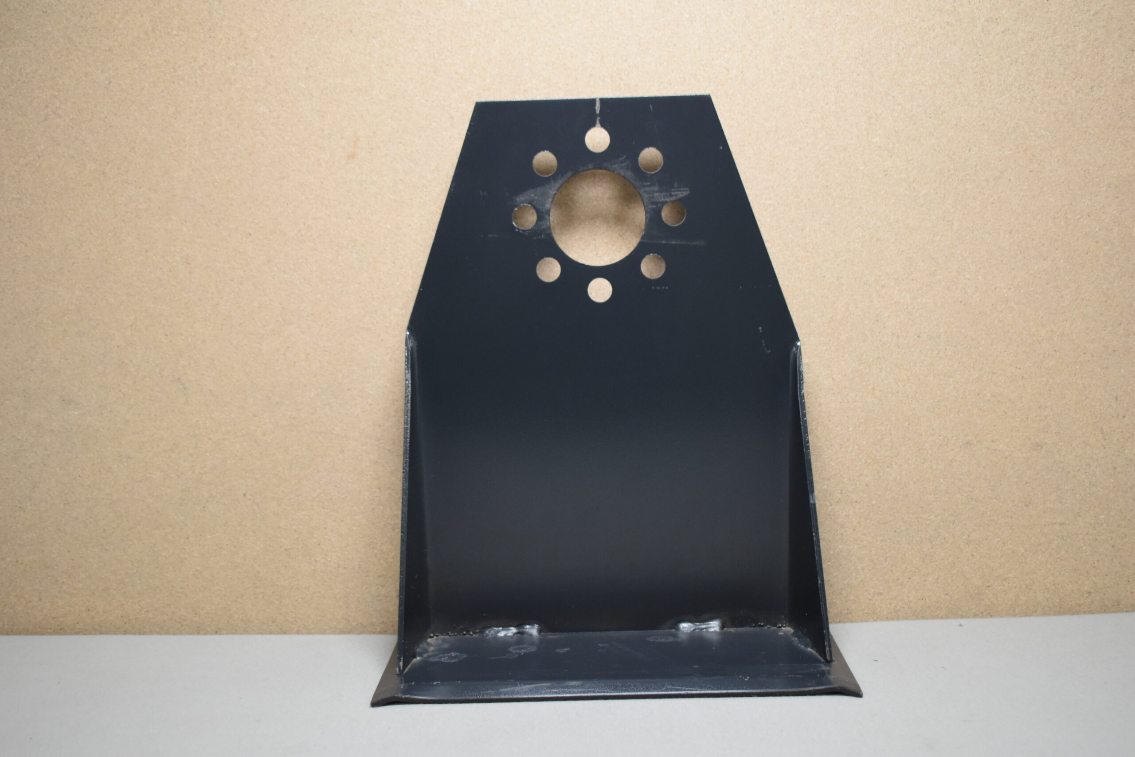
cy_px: 378
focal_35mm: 45
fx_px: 1419
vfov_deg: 29.9
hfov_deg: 43.6
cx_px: 568
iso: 900
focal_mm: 30
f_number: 4.2
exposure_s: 1/125
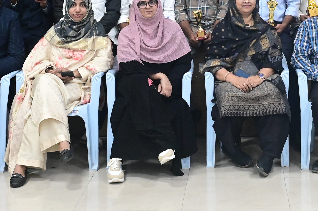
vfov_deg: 13.5
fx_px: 865
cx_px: 265
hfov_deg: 20.5
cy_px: -61
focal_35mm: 98
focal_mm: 29
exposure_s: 1/125
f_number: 4.5
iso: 5000
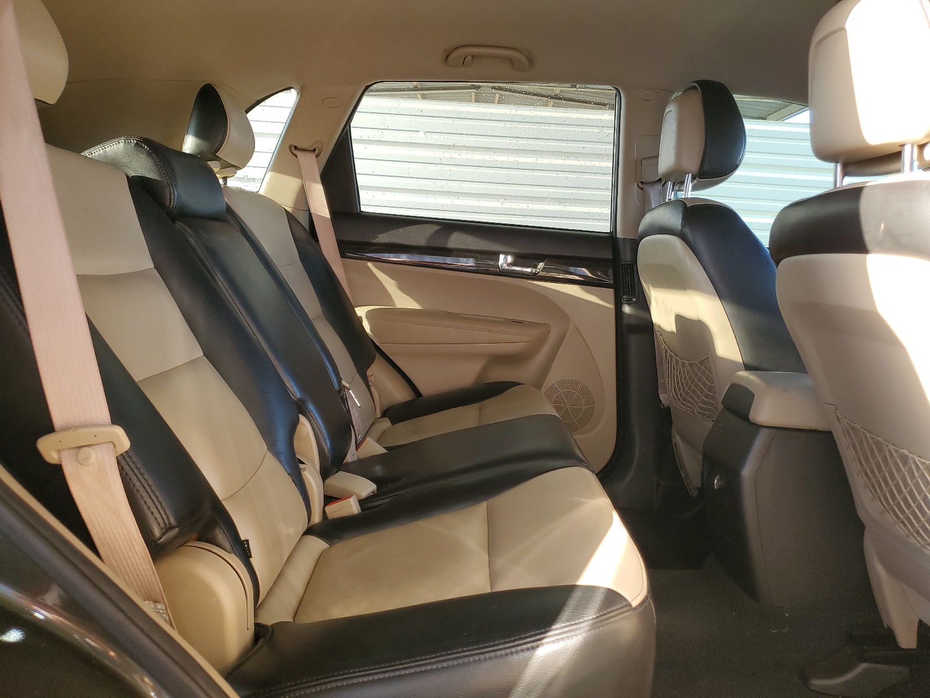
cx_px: 465
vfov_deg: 53.1
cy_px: 349
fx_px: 699
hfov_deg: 67.3
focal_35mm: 26
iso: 89
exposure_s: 1/120
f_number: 1.5
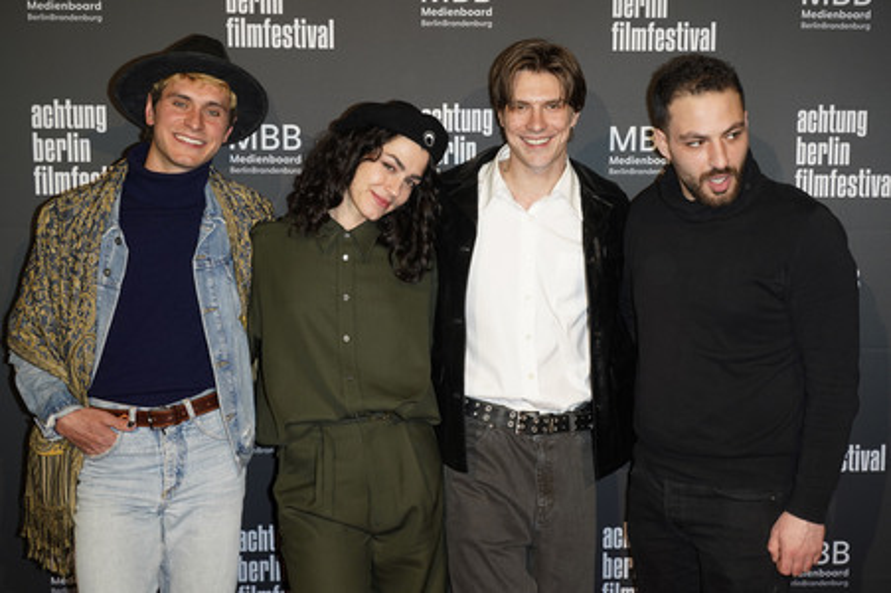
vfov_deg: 31.8
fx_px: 1039
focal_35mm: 42
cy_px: 296
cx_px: 446
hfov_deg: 46.4
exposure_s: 1/80
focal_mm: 42
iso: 320
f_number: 5.6
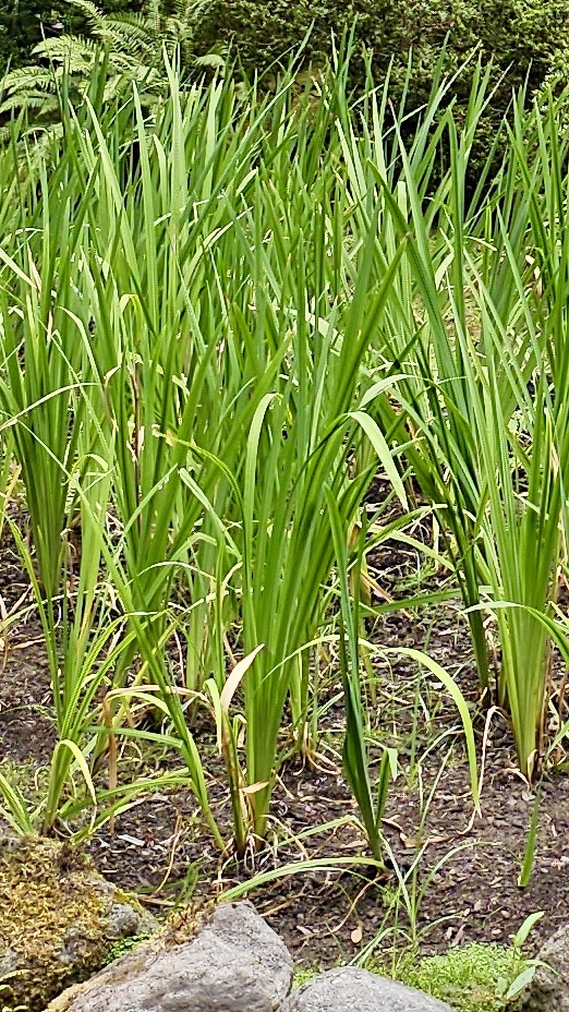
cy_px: 35
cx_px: 812
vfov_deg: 19.3
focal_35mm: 108
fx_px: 2897
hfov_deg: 10.9
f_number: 1.7
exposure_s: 1/180
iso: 40
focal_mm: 6.3
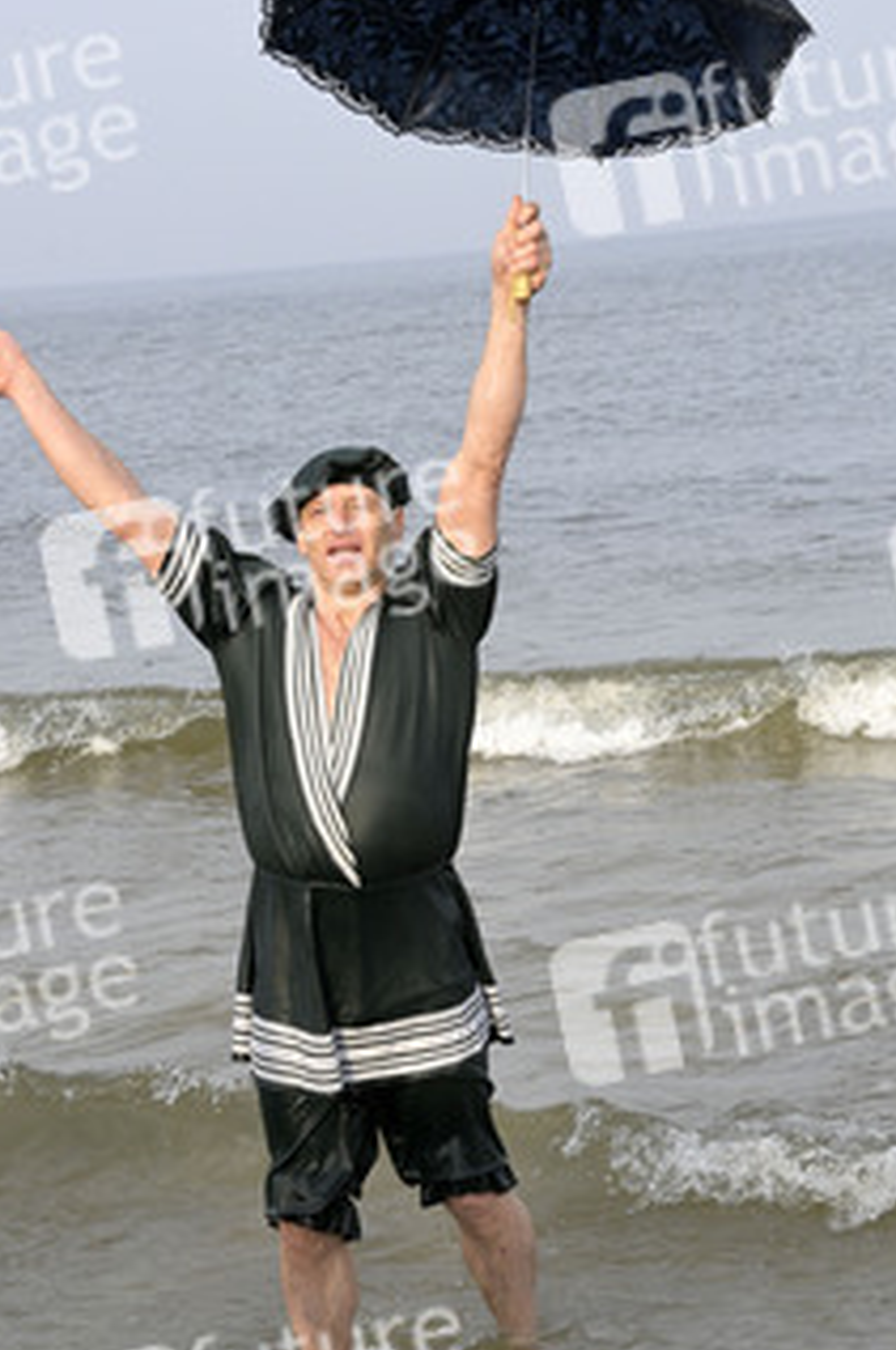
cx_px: 382
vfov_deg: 19.1
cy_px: 773
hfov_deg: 12.8
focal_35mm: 107
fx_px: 4007
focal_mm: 85
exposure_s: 1/1000
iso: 4000
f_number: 18
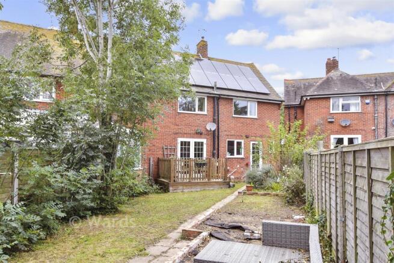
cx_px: 197
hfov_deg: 73.7
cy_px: 132
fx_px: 263
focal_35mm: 24
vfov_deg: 53.2
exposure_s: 1/250
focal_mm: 16
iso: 1000
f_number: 8
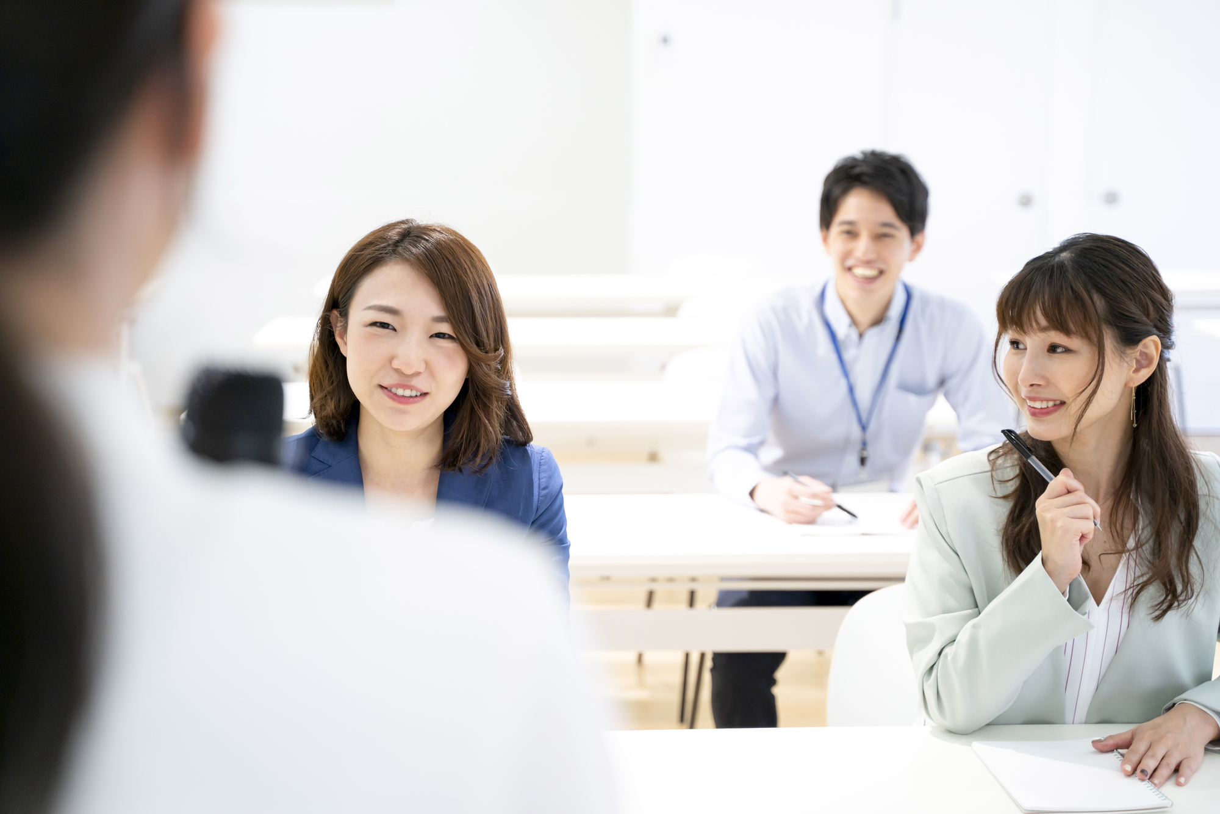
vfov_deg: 23.0
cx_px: 610
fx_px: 2000
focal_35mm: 59
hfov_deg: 33.9
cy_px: 407
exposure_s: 1/200
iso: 400
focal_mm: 59
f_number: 3.2
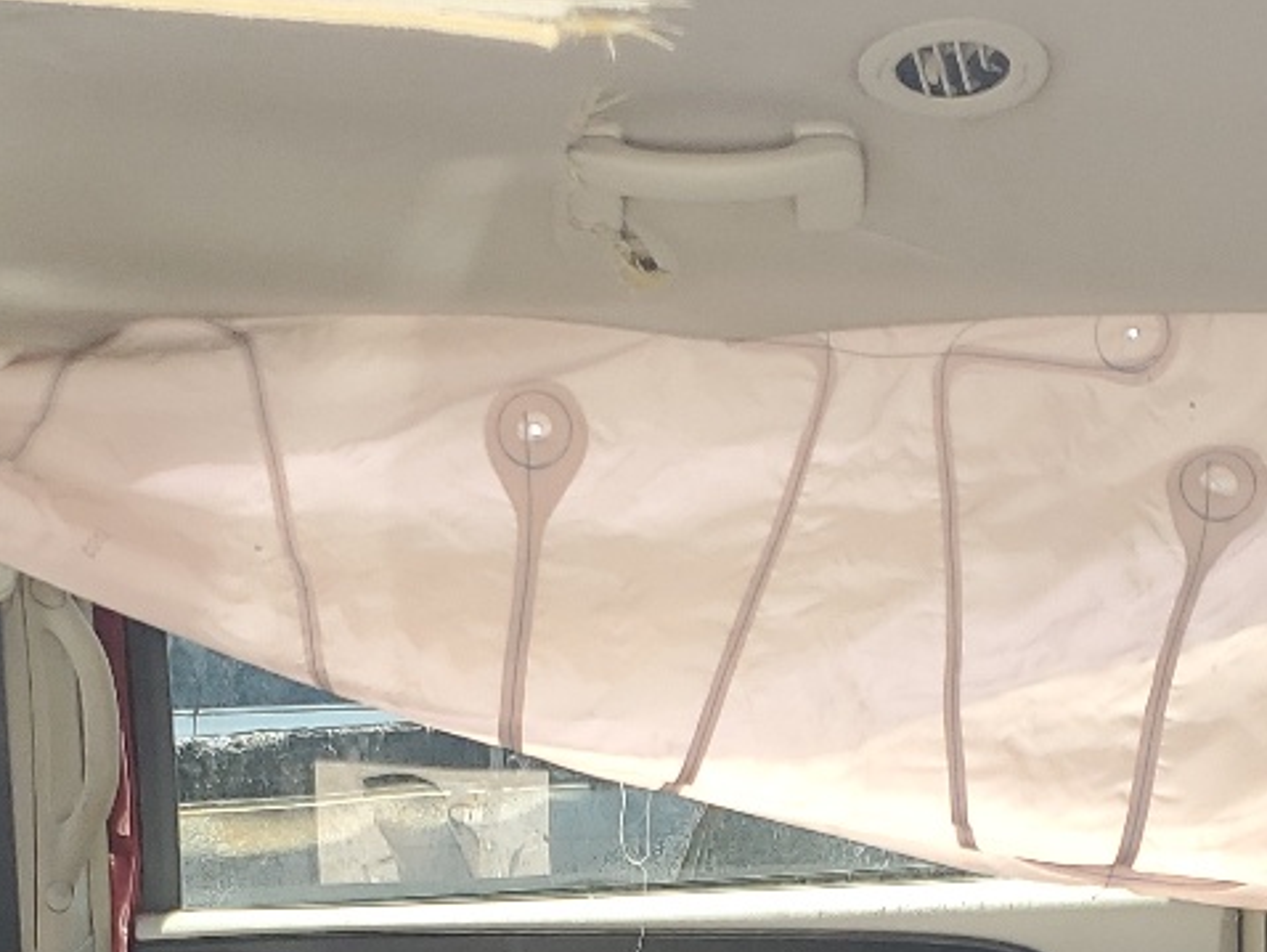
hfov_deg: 22.5
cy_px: 1368
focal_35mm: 87
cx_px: 721
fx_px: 3186
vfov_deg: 15.8
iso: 50
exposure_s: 1/238
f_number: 1.5
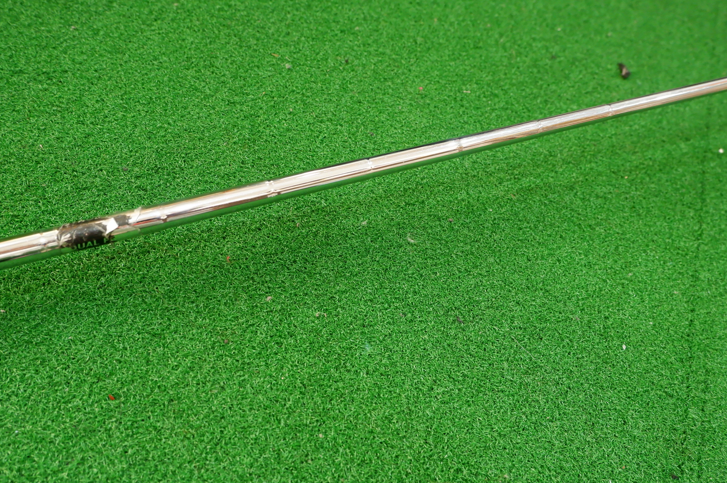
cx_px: 338
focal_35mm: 30
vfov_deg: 43.3
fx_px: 605
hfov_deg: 61.9
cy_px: 286
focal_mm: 15.2
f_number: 4
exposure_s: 1/34
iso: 2000
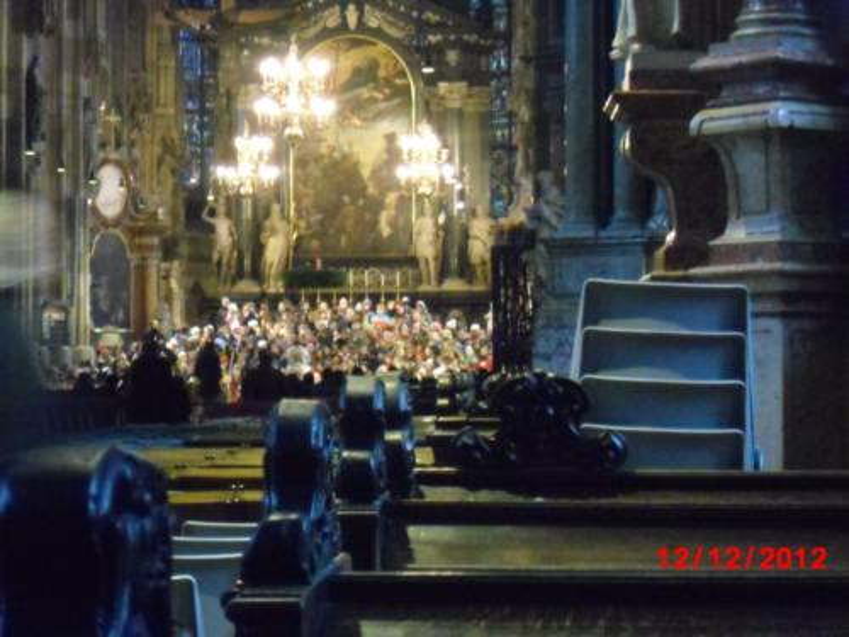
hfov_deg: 18.2
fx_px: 2649
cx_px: 424
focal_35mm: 108
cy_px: 318
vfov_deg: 13.7
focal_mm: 19.6
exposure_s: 1/5
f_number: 5.9
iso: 1600
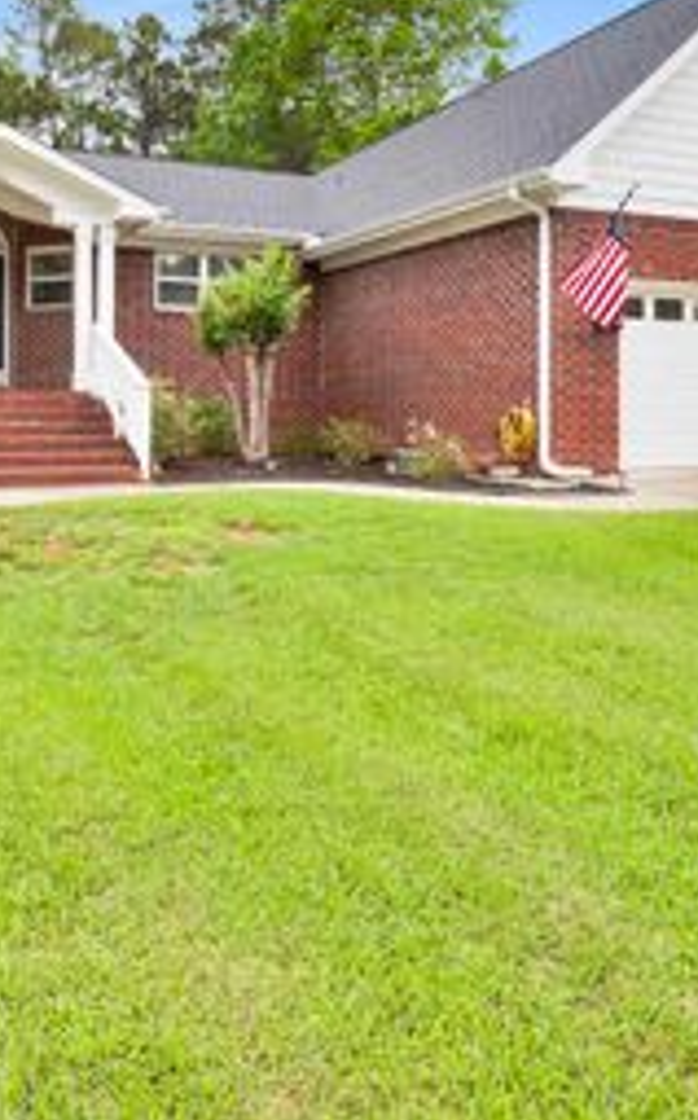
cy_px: 393
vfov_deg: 58.6
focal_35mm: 32
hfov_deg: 38.9
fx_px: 976
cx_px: 228
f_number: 11
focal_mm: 16
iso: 400
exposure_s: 1/80
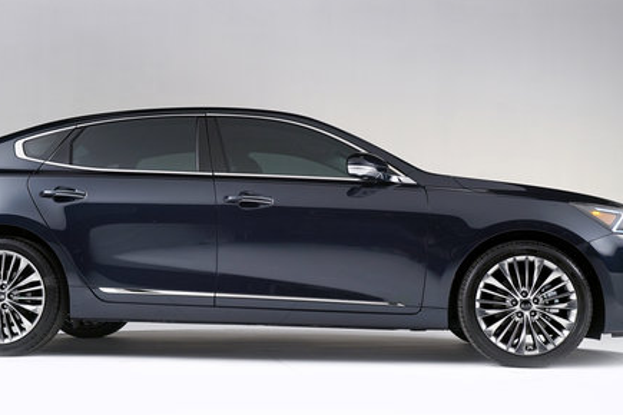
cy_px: 242
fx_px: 883
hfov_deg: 38.8
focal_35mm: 51
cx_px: 274
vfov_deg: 26.4
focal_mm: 37
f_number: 4.5
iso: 640
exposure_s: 1/160
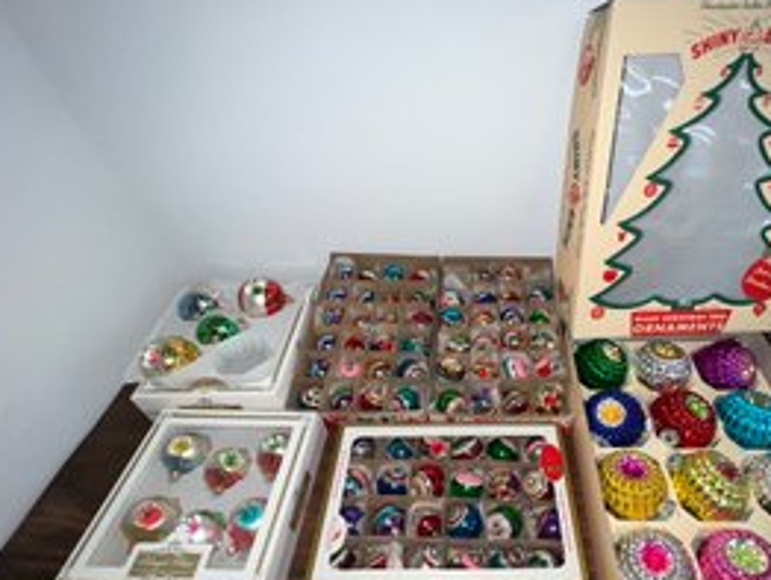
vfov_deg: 74.4
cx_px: 466
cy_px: 331
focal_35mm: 17
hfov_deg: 89.7
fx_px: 379
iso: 64
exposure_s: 1/122
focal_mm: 1.57
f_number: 1.8
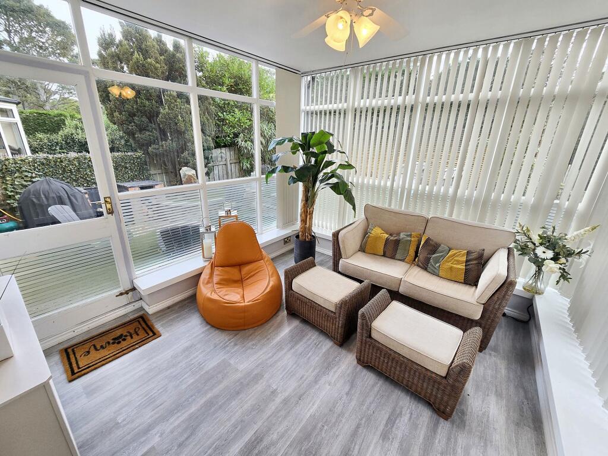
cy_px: 228
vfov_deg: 89.9
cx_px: 304
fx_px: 228
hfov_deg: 106.2
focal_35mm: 13
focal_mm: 2.2
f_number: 2.2
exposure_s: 1/100
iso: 50
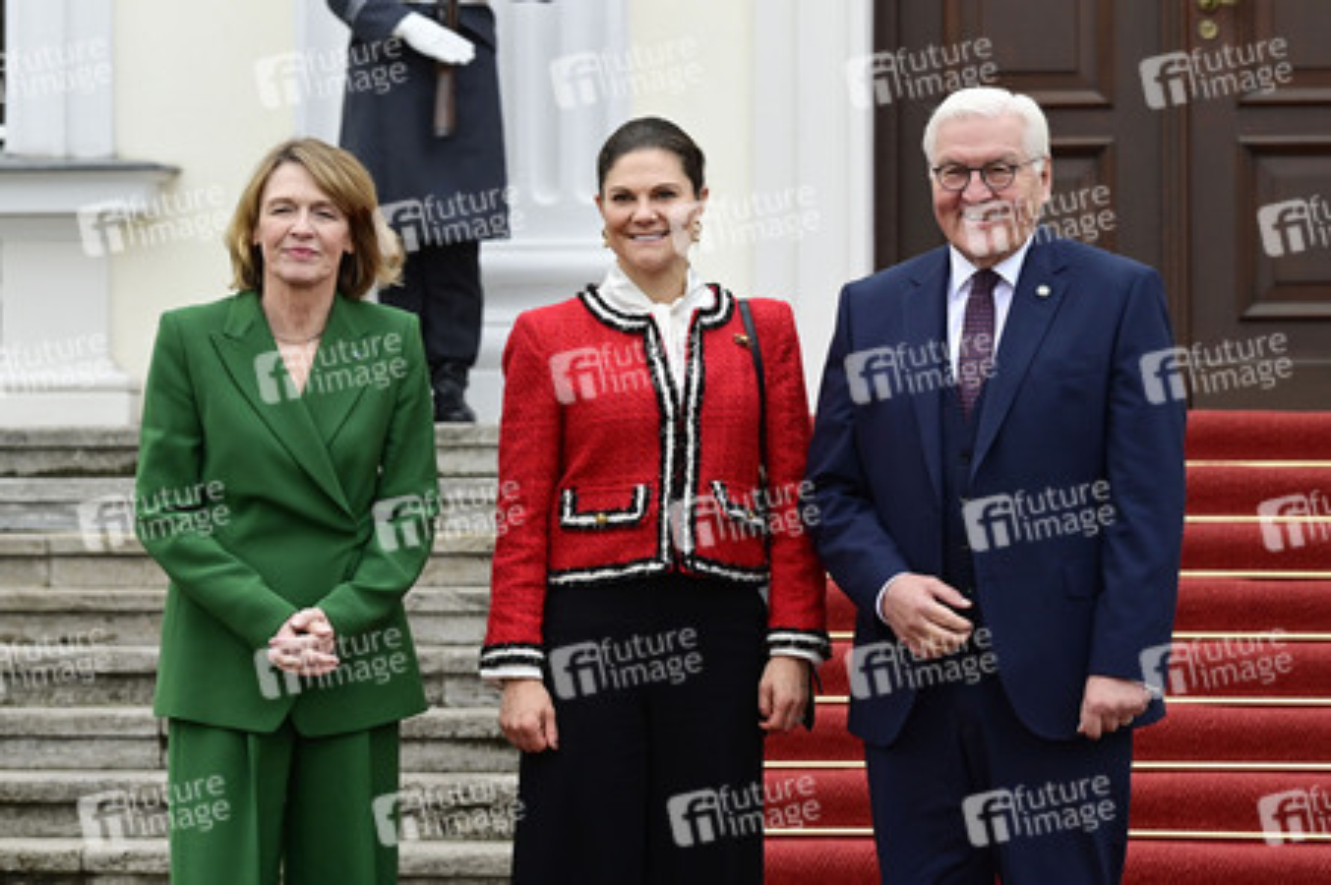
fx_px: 4803
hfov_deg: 15.8
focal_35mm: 130
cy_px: 442
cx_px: 666
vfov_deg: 10.5
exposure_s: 1/250
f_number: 6.3
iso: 1600
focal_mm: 130
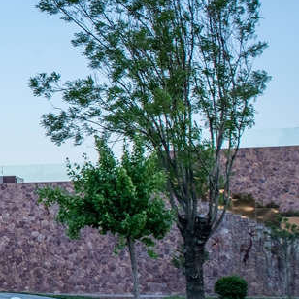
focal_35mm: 86
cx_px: -180
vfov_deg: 20.2
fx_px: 840
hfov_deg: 17.6
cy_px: 121
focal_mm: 26
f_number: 9
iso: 500
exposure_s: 1/80
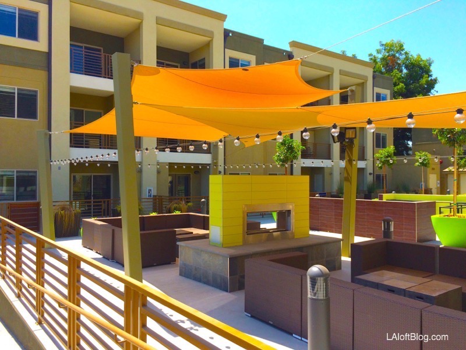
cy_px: 175
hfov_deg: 61.7
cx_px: 233
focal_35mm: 29
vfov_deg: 48.2
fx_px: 390
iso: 32
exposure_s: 1/1580
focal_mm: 4.15
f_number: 2.2
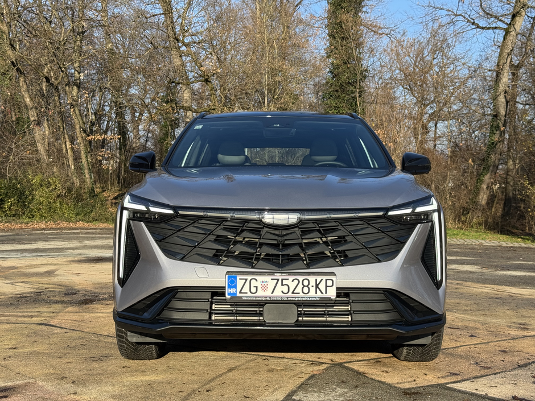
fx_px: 742
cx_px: 268
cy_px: 200
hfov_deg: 39.7
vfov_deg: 30.3
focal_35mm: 48
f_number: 1.78
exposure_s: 1/2415
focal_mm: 6.76
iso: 64
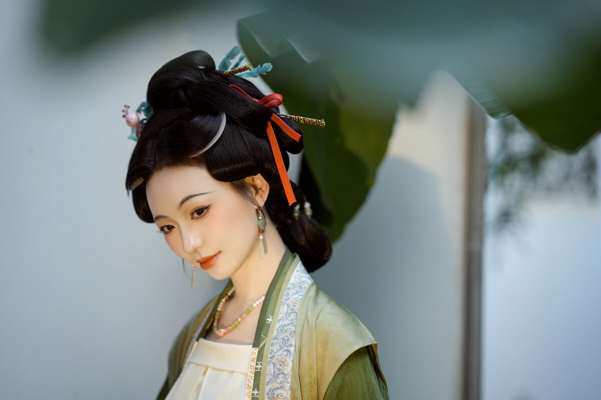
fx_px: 1419
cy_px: 200
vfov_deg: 16.1
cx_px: 300
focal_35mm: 85
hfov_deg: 23.9
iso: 640
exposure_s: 1/640
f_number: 1.8
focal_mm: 85
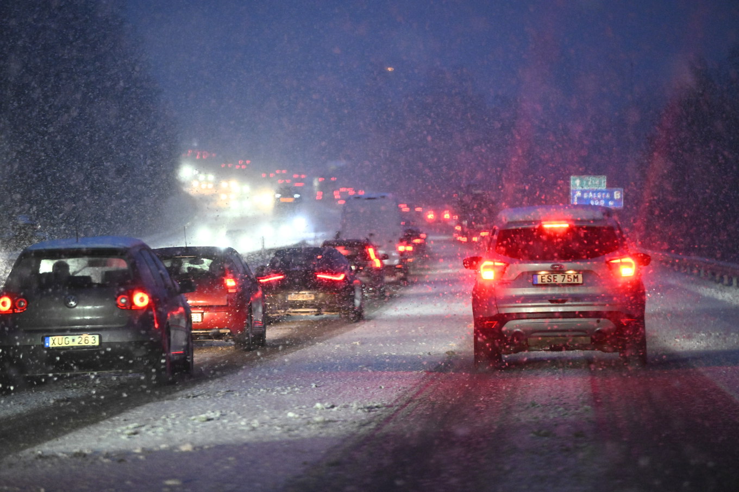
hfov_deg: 10.3
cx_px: 370
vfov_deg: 6.9
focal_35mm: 200
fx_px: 4104
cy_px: 246
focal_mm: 200
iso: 6400
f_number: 2.8
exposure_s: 1/160
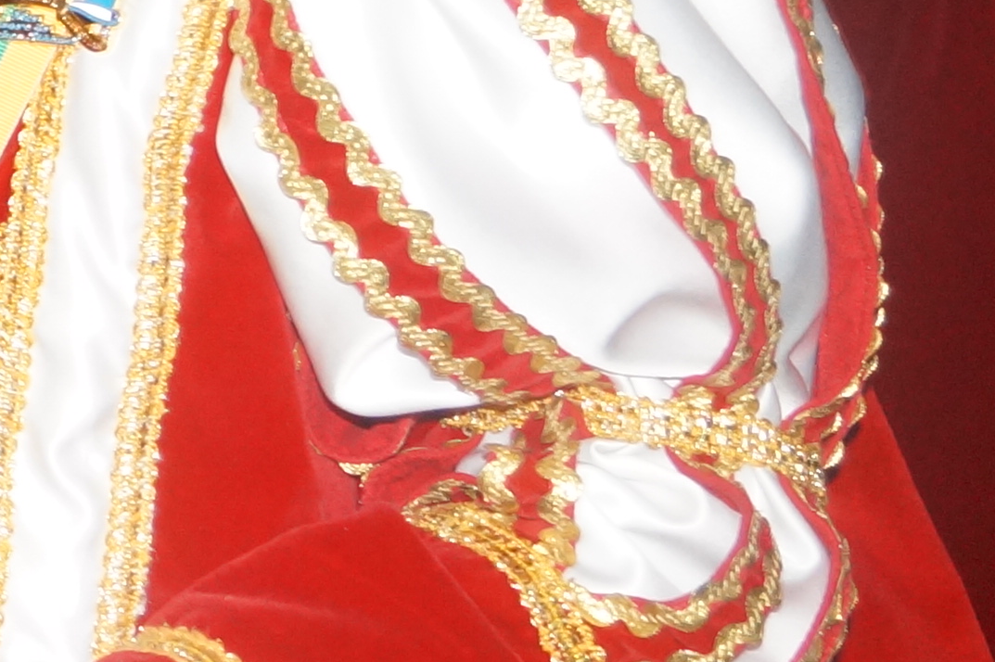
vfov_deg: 7.5
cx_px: -1076
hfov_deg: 10.3
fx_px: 5055
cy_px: 70
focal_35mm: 183
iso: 800
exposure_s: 1/60
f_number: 4
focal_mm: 24
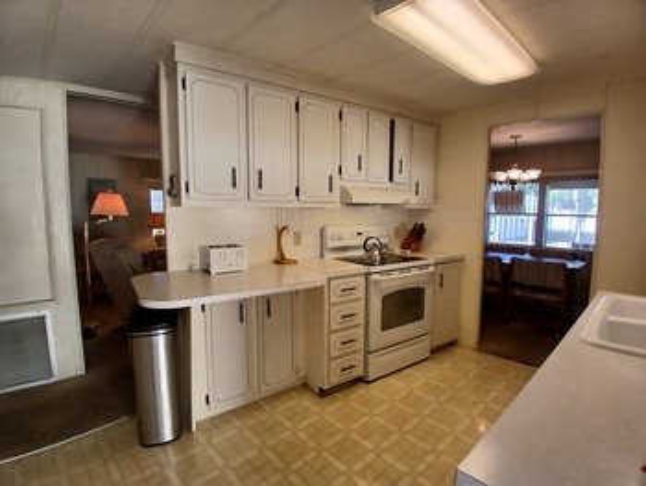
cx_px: 323
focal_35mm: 17
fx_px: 317
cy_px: 243
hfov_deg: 91.0
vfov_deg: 74.8
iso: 100
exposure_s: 1/120
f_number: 2.2
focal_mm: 1.4
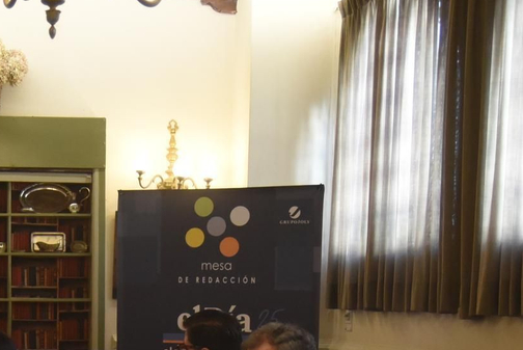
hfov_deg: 21.7
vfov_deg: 14.4
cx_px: 77
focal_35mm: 92
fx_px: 1338
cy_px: 438
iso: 2500
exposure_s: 1/125
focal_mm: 29
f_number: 4.5
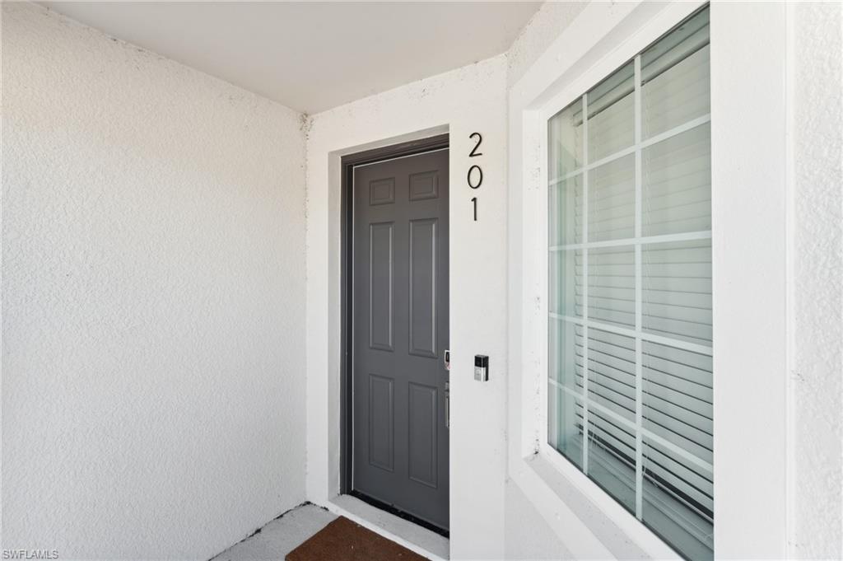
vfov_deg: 73.7
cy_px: 280
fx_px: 374
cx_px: 422
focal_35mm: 16
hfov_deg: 96.8
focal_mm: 16
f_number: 9
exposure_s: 1/80
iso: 200
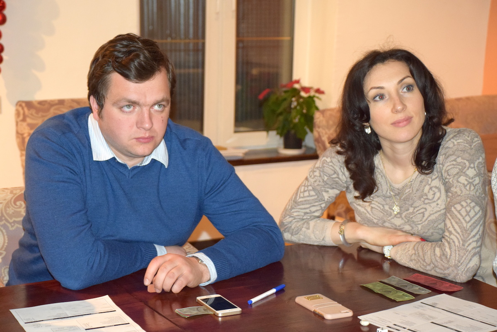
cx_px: 248
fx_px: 1077
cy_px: 166
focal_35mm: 78
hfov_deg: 26.0
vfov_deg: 17.5
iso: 3200
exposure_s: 1/60
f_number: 5
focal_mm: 52
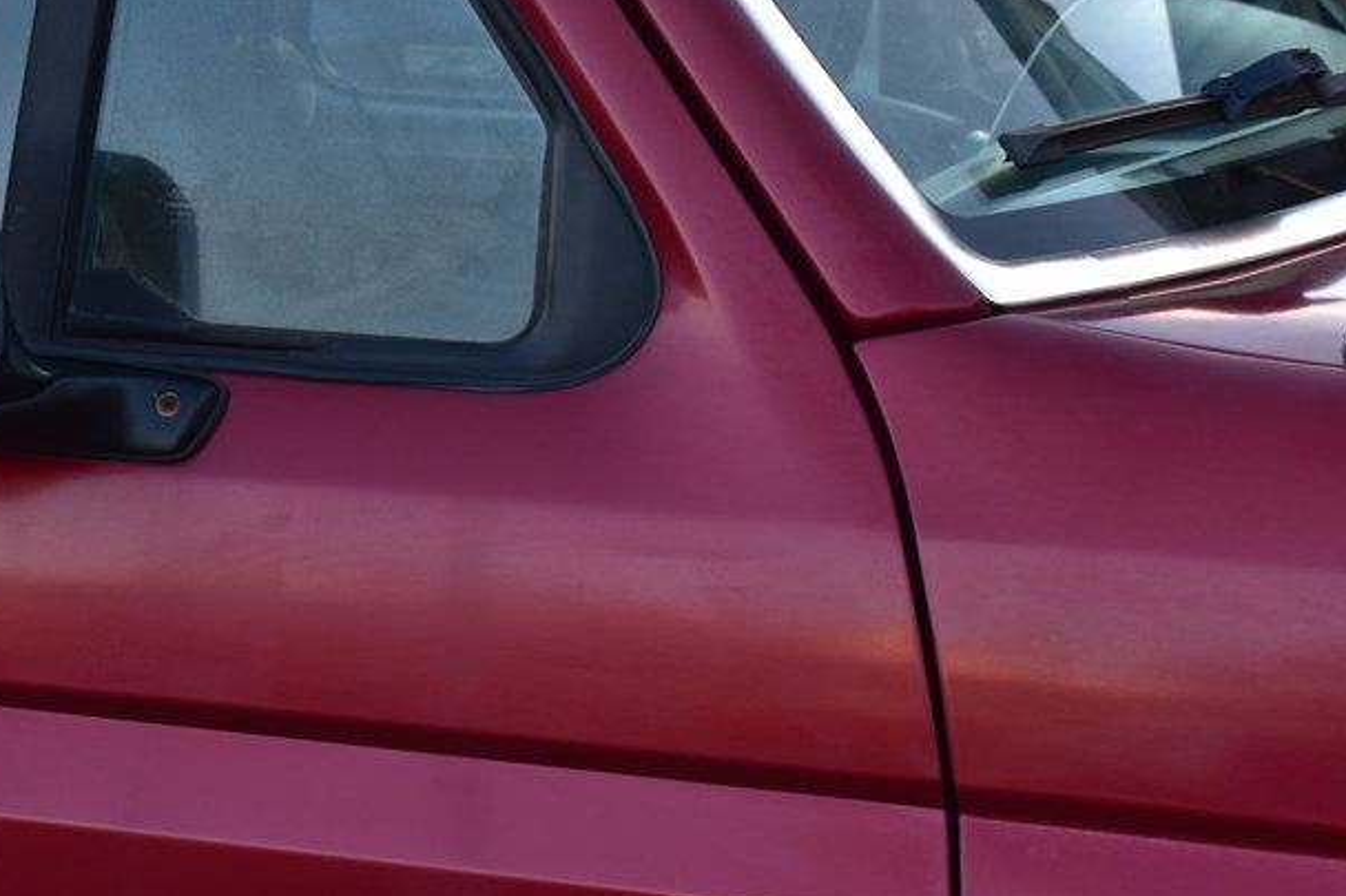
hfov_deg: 19.9
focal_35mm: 101
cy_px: 281
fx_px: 3775
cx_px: 215
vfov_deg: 13.5
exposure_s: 1/50
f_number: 8
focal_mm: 40
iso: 400
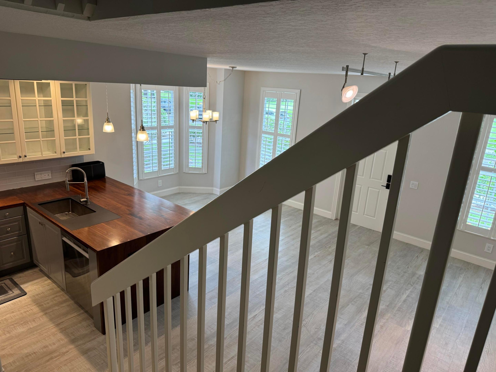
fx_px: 344
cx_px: 248
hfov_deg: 71.6
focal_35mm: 24
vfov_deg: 56.8
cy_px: 186
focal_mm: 6.76
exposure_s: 1/120
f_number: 1.78
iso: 125
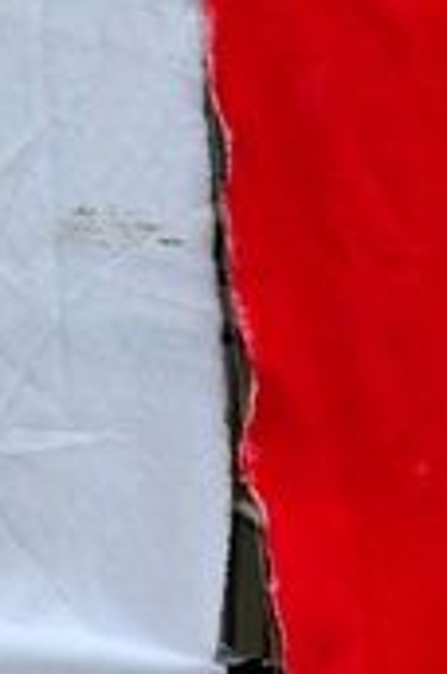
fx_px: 5311
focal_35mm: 284
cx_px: 910
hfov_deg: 4.7
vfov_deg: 7.2
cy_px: 939
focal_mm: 38
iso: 320
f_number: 7.1
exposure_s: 1/320
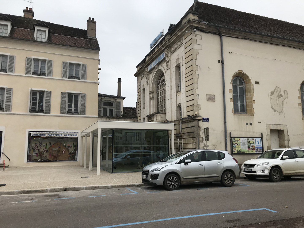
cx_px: 152
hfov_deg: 63.4
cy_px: 114
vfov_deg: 49.7
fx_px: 246
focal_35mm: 28
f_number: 1.8
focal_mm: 3.99
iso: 20
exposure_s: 1/689
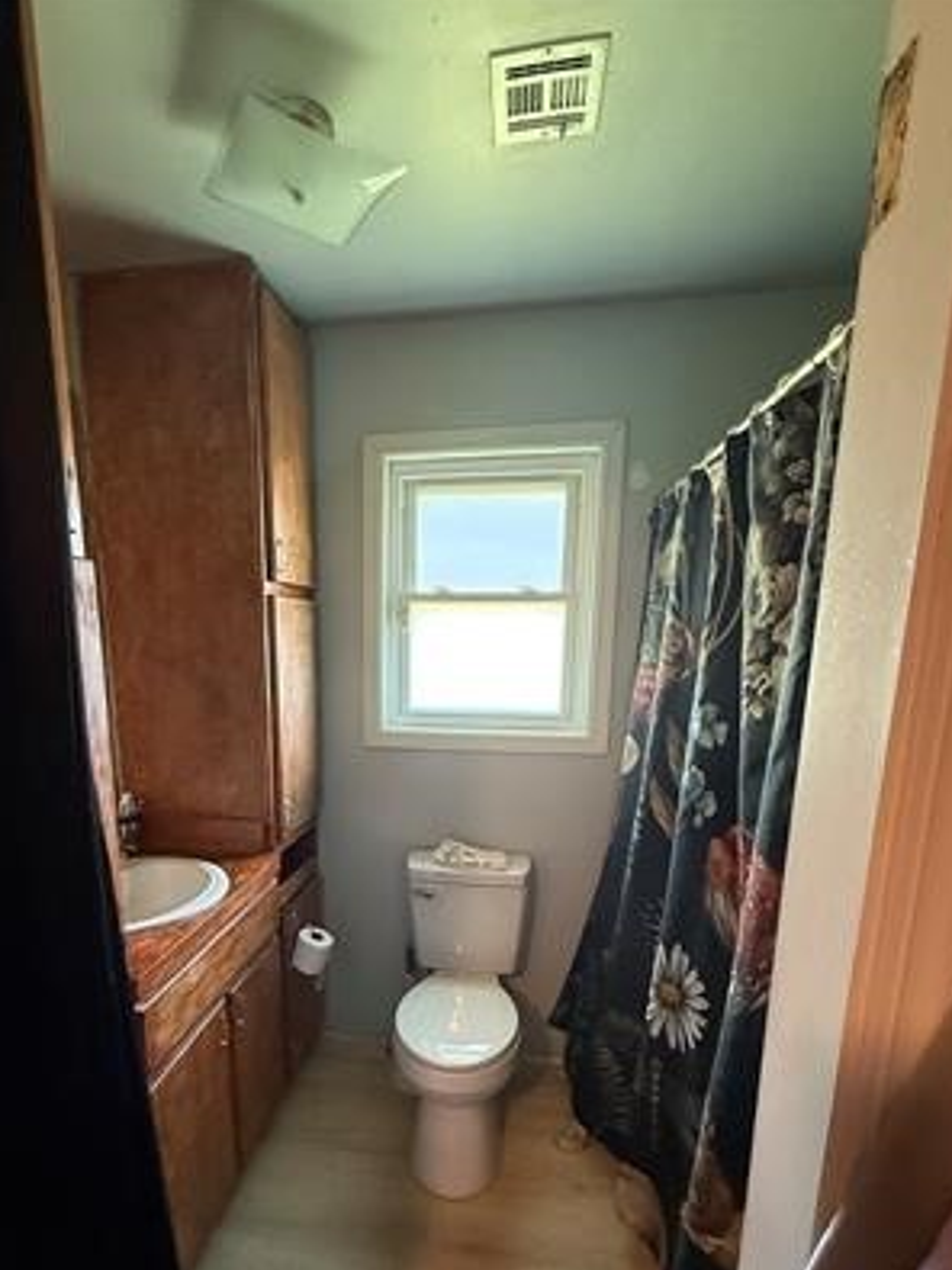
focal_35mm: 17
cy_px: 765
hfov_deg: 74.4
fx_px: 624
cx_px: 415
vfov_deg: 89.8
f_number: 2.2
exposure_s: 1/60
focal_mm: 2.22
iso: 500
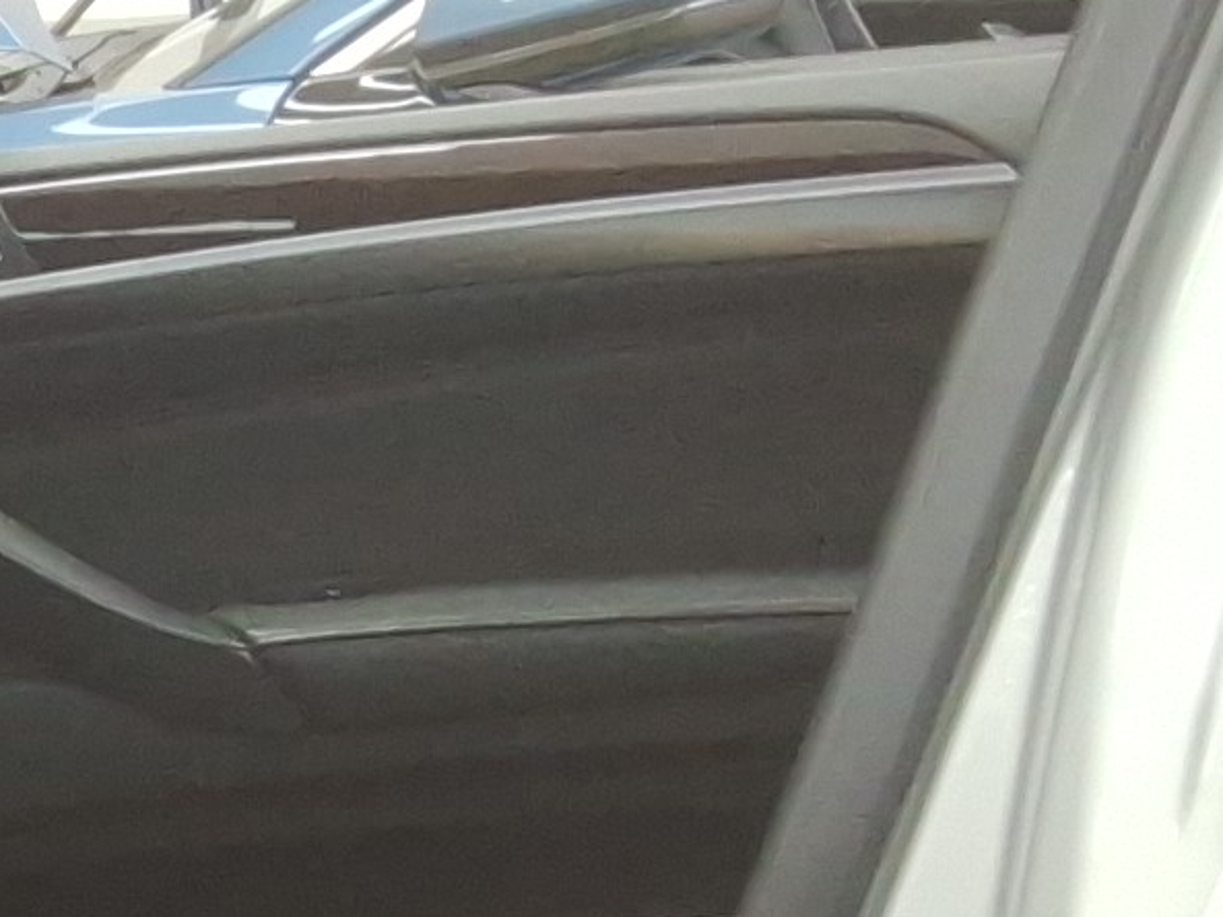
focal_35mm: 154
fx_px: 5442
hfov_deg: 11.0
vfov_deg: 9.3
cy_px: 1486
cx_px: -1656
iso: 49
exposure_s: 1/40
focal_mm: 2.91
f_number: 1.9
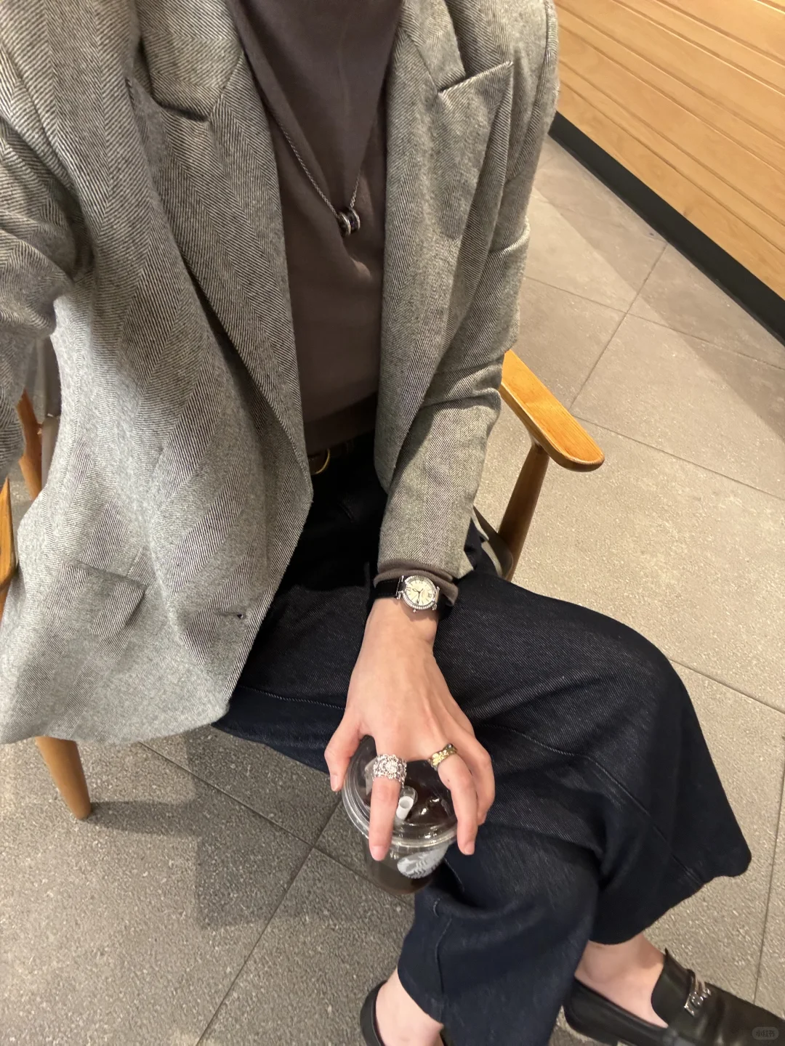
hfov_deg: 58.9
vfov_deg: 73.9
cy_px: 523
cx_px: 392
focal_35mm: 23
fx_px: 695
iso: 320
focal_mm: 2.69
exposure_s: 1/33
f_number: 1.9
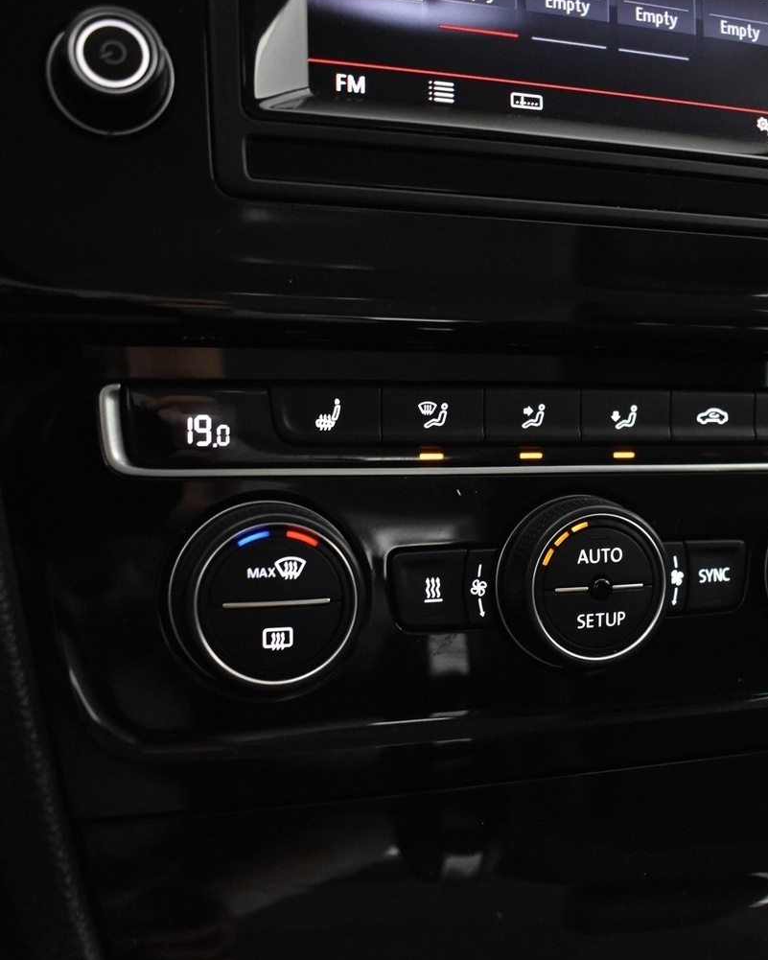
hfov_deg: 36.0
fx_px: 1165
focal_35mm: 41
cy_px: 492
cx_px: 538
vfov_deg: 44.8
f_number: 3.5
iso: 3200
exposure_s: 1/40
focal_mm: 18
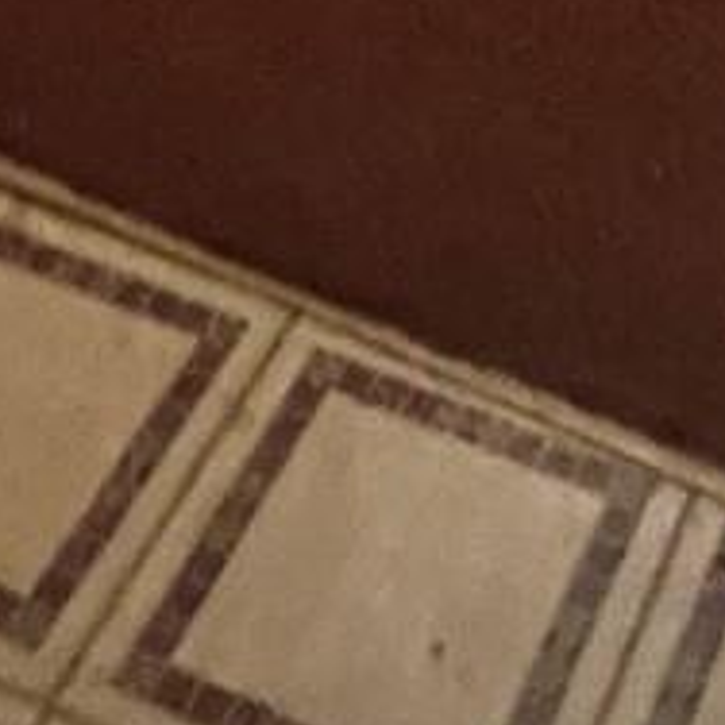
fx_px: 2322
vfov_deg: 11.6
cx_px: 594
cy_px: -1354
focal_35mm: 98
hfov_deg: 17.6
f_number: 1.8
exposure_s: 1/40
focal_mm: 1.57
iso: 800
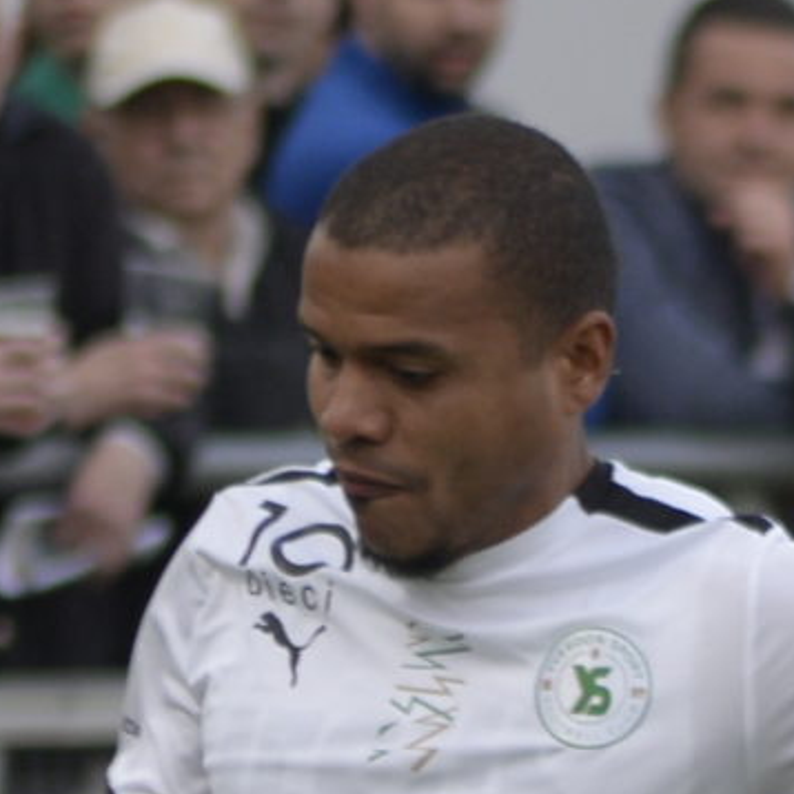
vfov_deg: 1.4
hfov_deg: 1.4
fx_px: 33087
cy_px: 1518
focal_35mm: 1275
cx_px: 694
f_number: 5
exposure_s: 1/640
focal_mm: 210
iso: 900
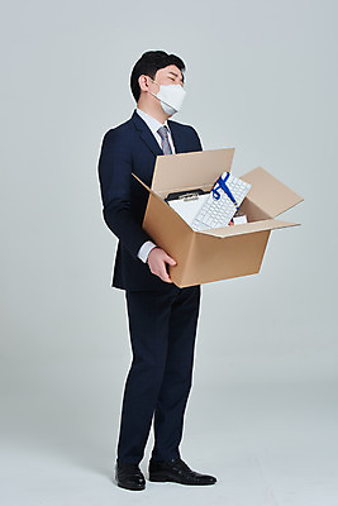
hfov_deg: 16.1
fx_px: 1196
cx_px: 169
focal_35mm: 85
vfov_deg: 23.9
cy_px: 253
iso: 100
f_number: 14
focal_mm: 85
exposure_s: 1/125
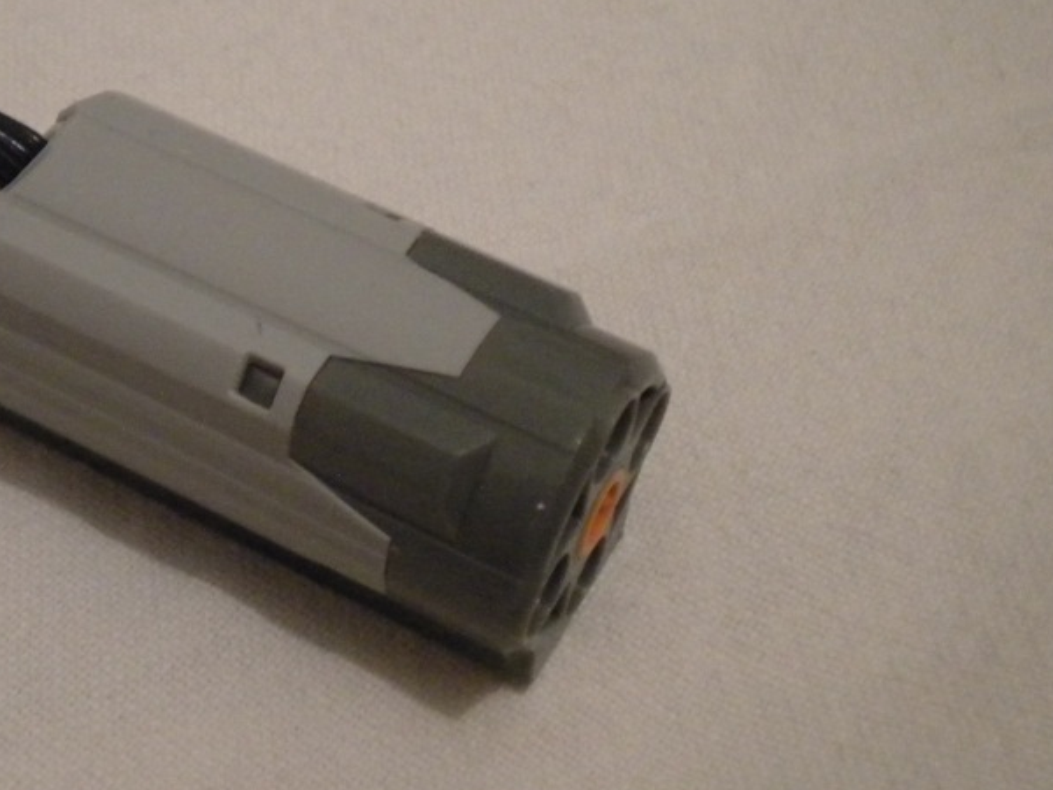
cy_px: 360
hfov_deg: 27.4
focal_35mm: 70
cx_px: 261
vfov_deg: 21.0
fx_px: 2129
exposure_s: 1/25.3
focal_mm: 7.4
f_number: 3.5
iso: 800
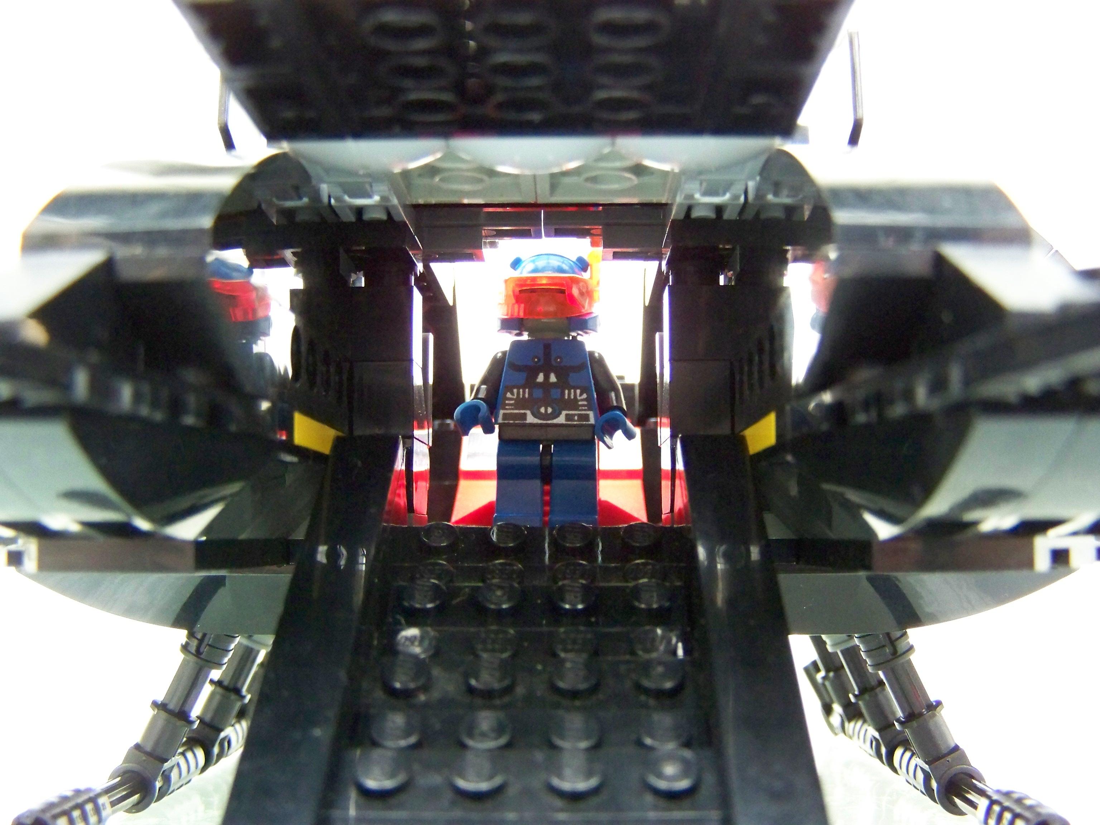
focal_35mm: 38
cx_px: 550
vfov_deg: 37.7
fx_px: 1208
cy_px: 412
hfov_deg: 49.0
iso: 400
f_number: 2.8
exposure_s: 1/60
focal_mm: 6.3
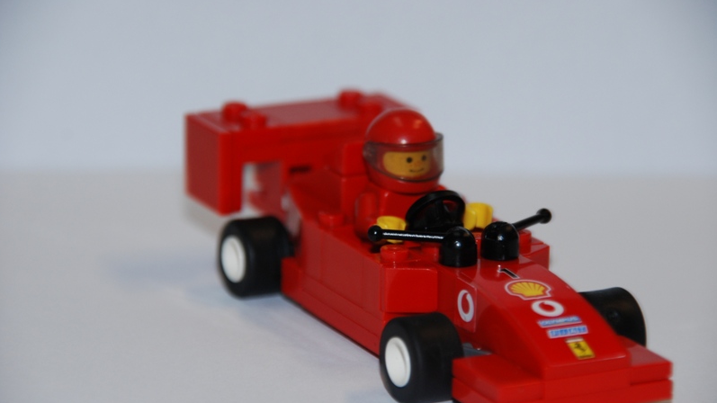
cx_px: 359
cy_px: 223
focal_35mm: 316
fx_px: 6007
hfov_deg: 6.8
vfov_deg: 3.8
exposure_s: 1/60
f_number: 6.3
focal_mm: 200
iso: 400
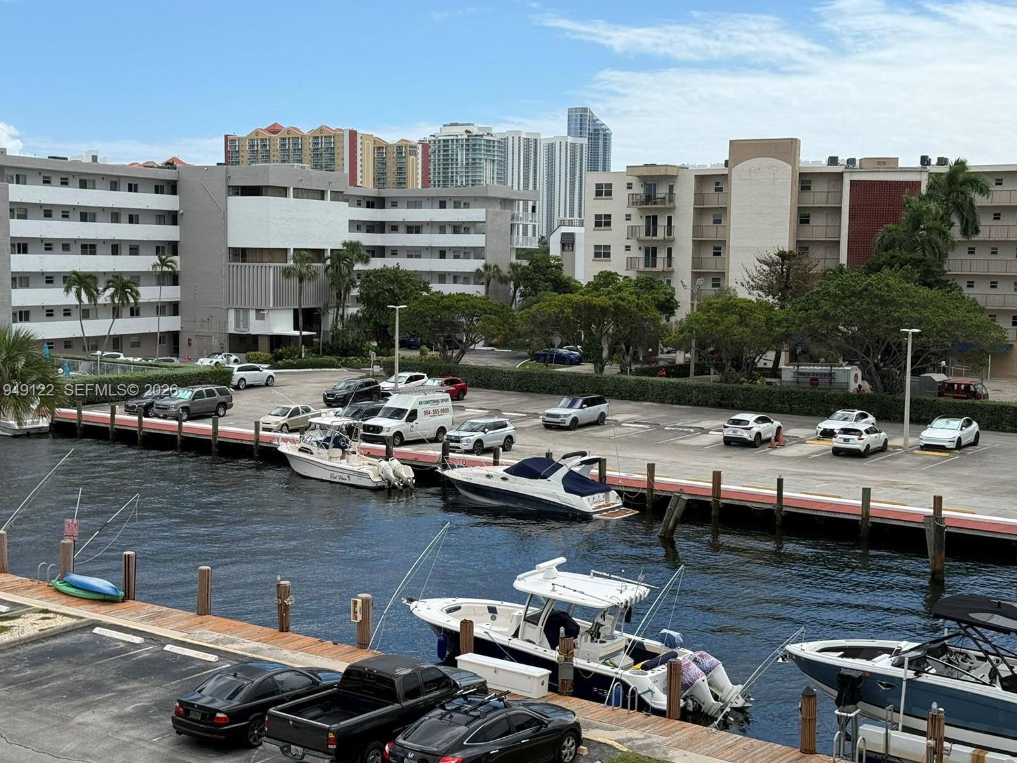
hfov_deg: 38.2
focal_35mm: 50
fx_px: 1469
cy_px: 391
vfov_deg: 29.1
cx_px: 502
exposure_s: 1/4878
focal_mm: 6.76
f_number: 1.78
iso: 80
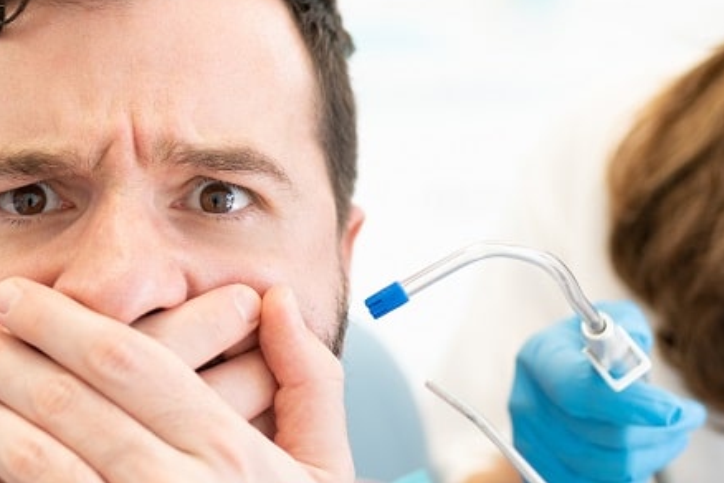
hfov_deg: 20.6
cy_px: 220
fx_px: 1931
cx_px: 23
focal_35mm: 96
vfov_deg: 14.2
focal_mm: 35
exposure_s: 1/160
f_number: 1.8
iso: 200
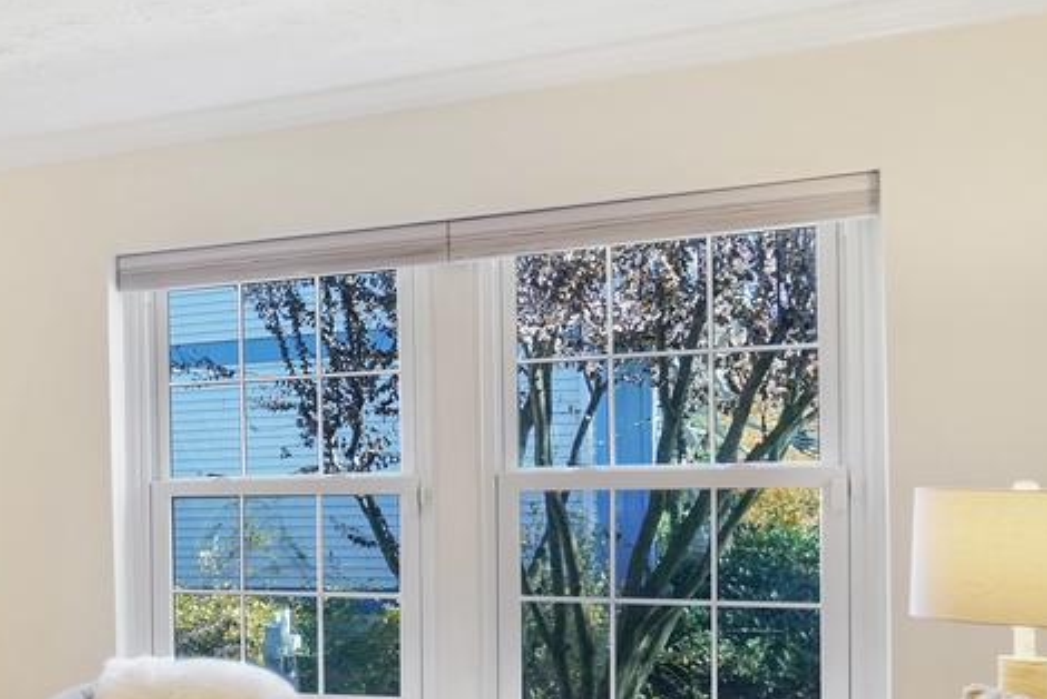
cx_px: -419
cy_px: 489
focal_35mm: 49
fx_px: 1426
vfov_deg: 27.3
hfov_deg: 29.4
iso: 1250
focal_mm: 16
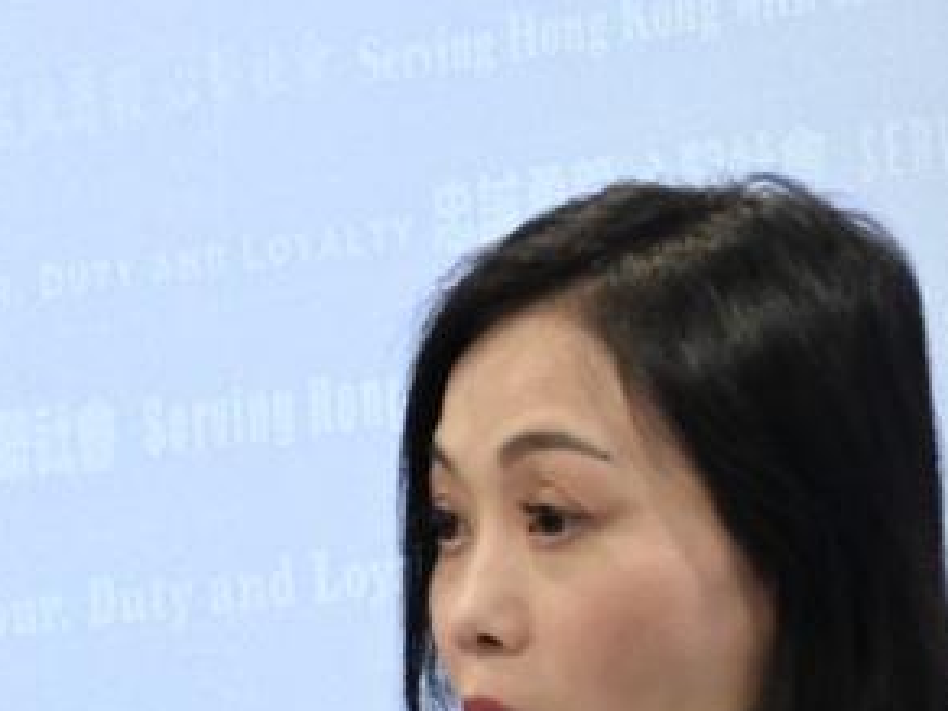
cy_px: 294
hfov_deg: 4.2
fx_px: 12680
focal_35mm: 463
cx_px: -641
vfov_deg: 3.2
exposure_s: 1/60
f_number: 8
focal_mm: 110
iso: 2500
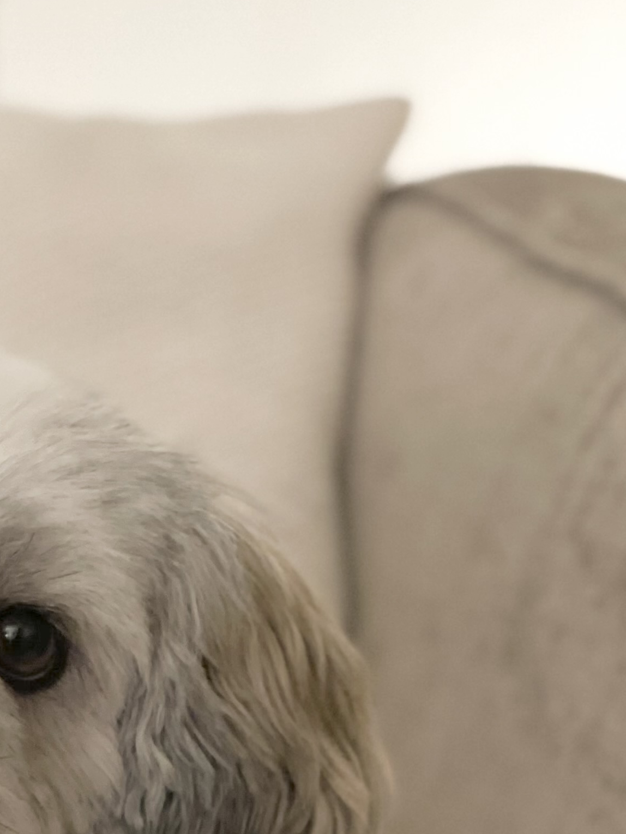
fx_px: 3302
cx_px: -147
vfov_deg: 14.3
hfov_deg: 10.6
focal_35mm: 137
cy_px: 690
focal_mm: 6
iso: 500
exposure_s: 1/15
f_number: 2
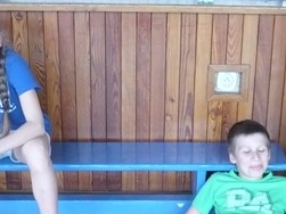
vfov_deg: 16.9
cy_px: 196
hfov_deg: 22.6
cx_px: 213
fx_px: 710
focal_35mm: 86
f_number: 2.9
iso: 400
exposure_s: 1/30
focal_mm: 6
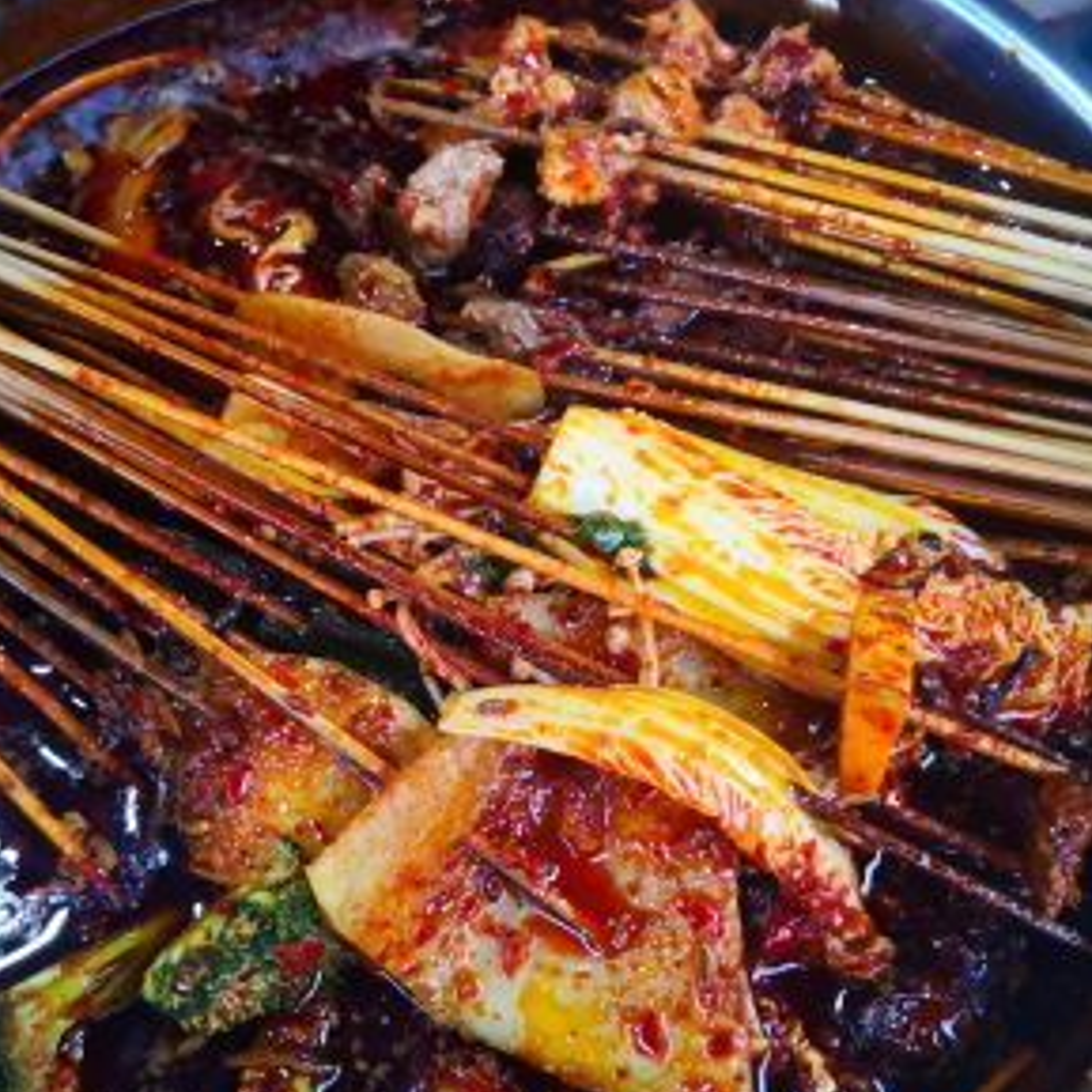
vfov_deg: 49.6
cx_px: 529
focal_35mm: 33
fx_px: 1178
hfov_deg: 49.7
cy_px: 631
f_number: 1.6
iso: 640
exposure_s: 1/50
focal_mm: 3.95
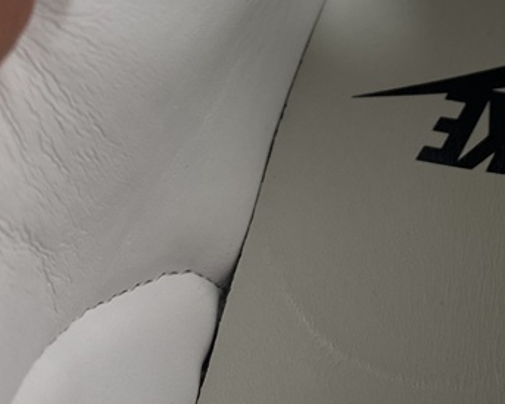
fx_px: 1105
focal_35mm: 74
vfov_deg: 19.8
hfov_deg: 24.7
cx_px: 489
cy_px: -31
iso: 50
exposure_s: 1/100
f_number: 1.8
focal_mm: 4.25
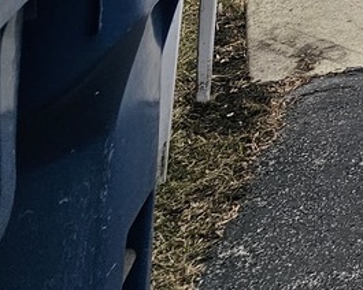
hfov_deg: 11.8
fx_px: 1311
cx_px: 951
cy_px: -442
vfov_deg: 10.6
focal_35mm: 122
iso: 20
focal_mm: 6.3
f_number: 1.7
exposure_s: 1/207
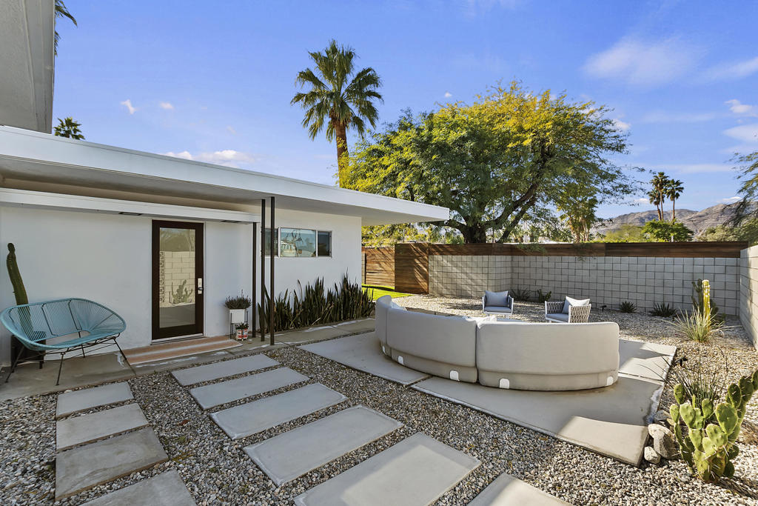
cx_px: 379
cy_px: 253
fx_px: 316
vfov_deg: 77.3
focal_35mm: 15
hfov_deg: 100.4
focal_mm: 10
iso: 100
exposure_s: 1/80
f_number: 8
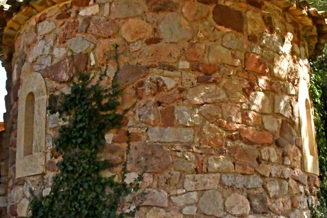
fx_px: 472
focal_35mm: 52
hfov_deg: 38.1
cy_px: 75
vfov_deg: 25.8
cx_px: 195
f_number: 18
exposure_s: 1/1250
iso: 6400
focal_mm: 18
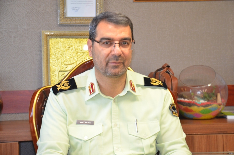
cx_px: 117
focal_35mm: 87
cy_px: 78
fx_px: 564
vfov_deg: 15.6
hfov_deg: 23.4
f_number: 5
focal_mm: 58
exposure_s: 1/60
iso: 1600
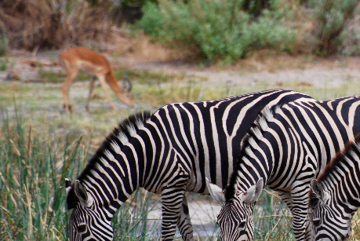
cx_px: 307
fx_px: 7857
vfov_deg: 1.8
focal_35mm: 785
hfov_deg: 2.6
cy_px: 139
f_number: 5.6
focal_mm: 300
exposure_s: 1/640
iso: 200
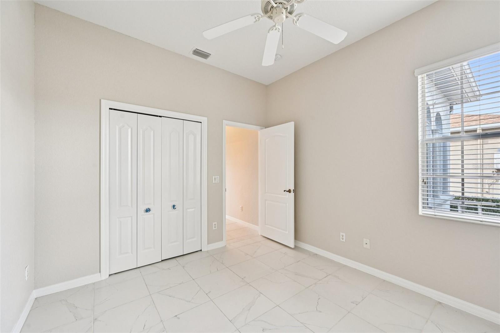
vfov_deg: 81.2
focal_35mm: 14
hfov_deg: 104.3
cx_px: 250
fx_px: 194
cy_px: 166
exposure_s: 1/15
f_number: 8
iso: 400
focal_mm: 14
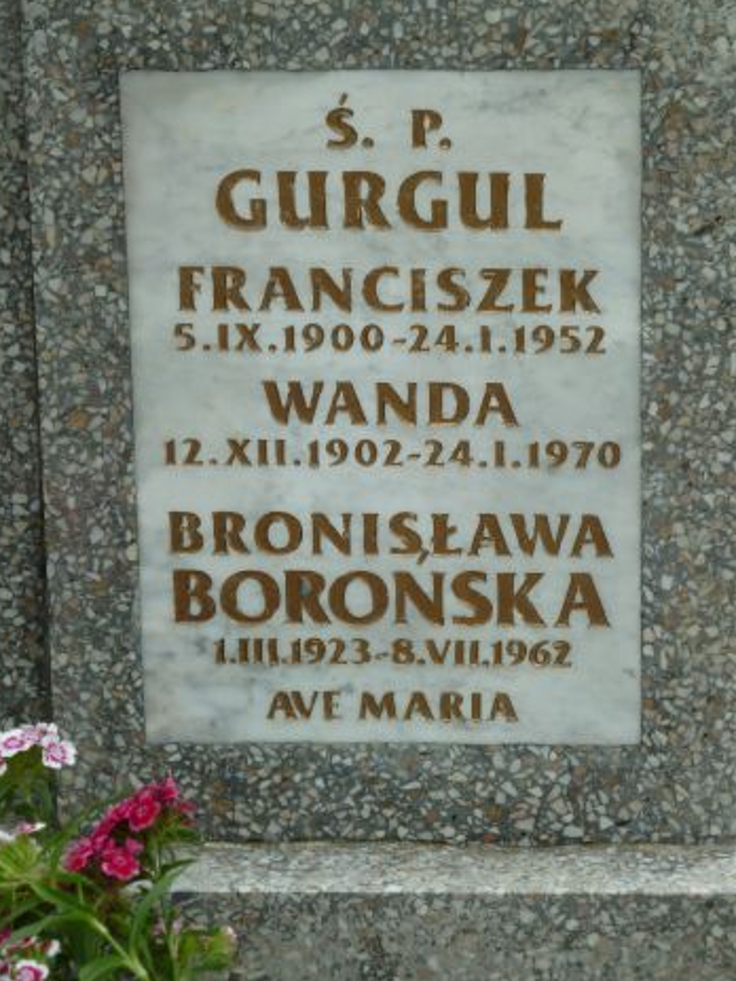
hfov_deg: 9.8
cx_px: 357
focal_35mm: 152
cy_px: 495
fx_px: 4309
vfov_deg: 13.0
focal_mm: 24.1
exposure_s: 1/80
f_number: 4.5
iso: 80
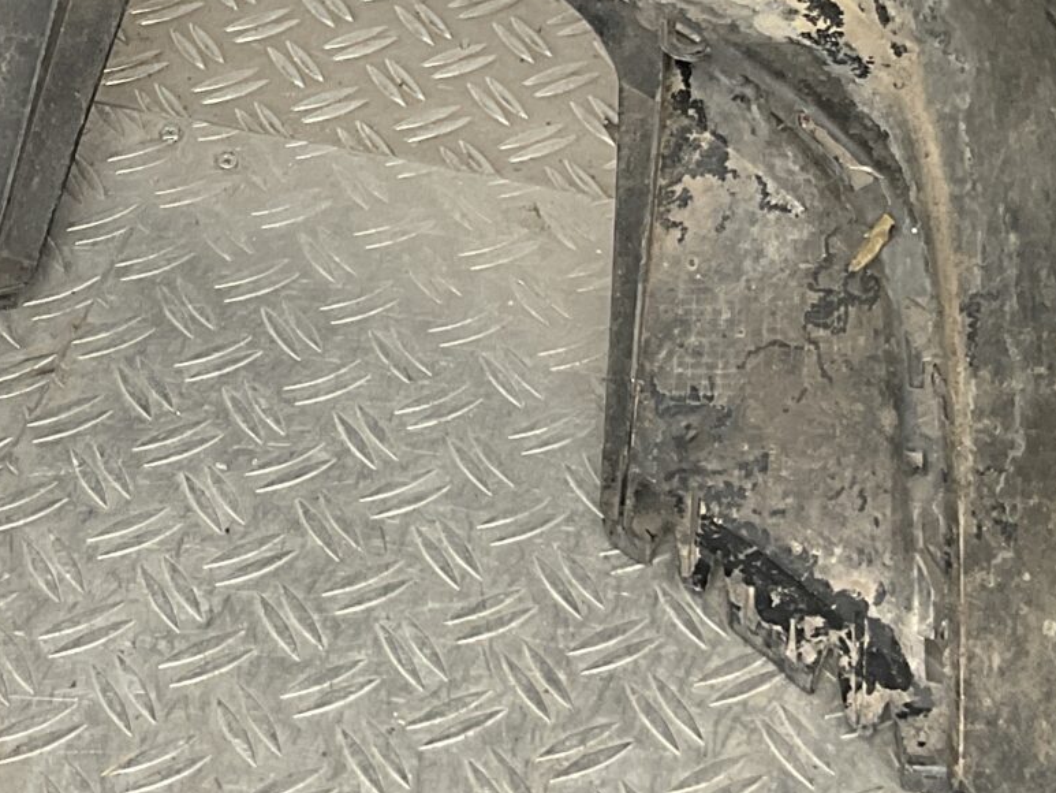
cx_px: 333
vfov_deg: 14.8
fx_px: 2929
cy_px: -186
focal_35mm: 96
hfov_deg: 20.4
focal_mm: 3
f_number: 1.8
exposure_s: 1/120
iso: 40
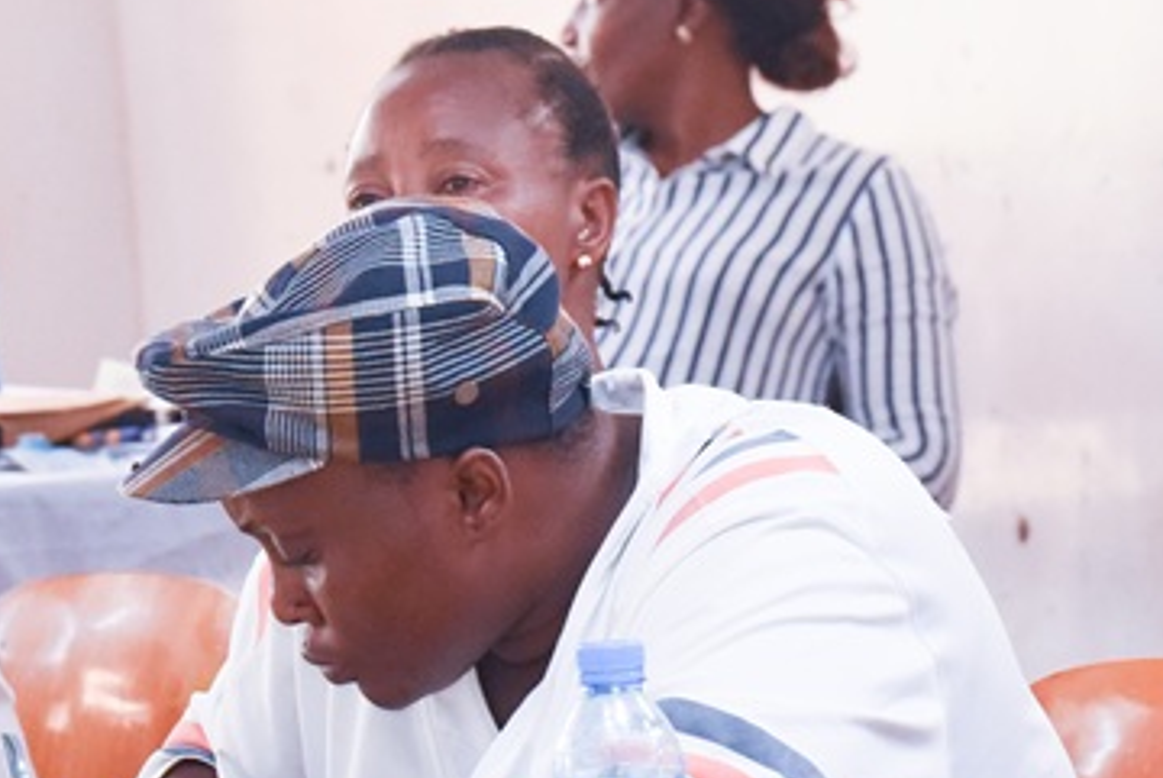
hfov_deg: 6.9
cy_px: 371
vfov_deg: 4.7
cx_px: 1470
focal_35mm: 296
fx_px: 9574
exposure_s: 1/125
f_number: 8
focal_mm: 105
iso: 5000
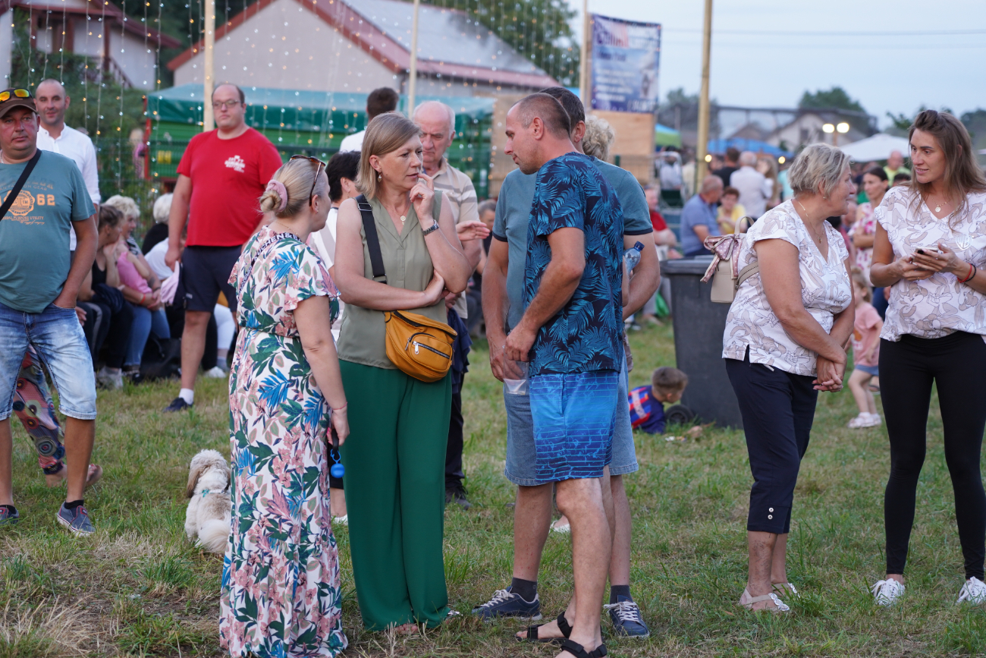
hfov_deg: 19.5
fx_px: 2876
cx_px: 493
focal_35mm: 105
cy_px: 329
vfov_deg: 13.0
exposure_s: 1/100
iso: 800
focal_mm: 105
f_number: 4
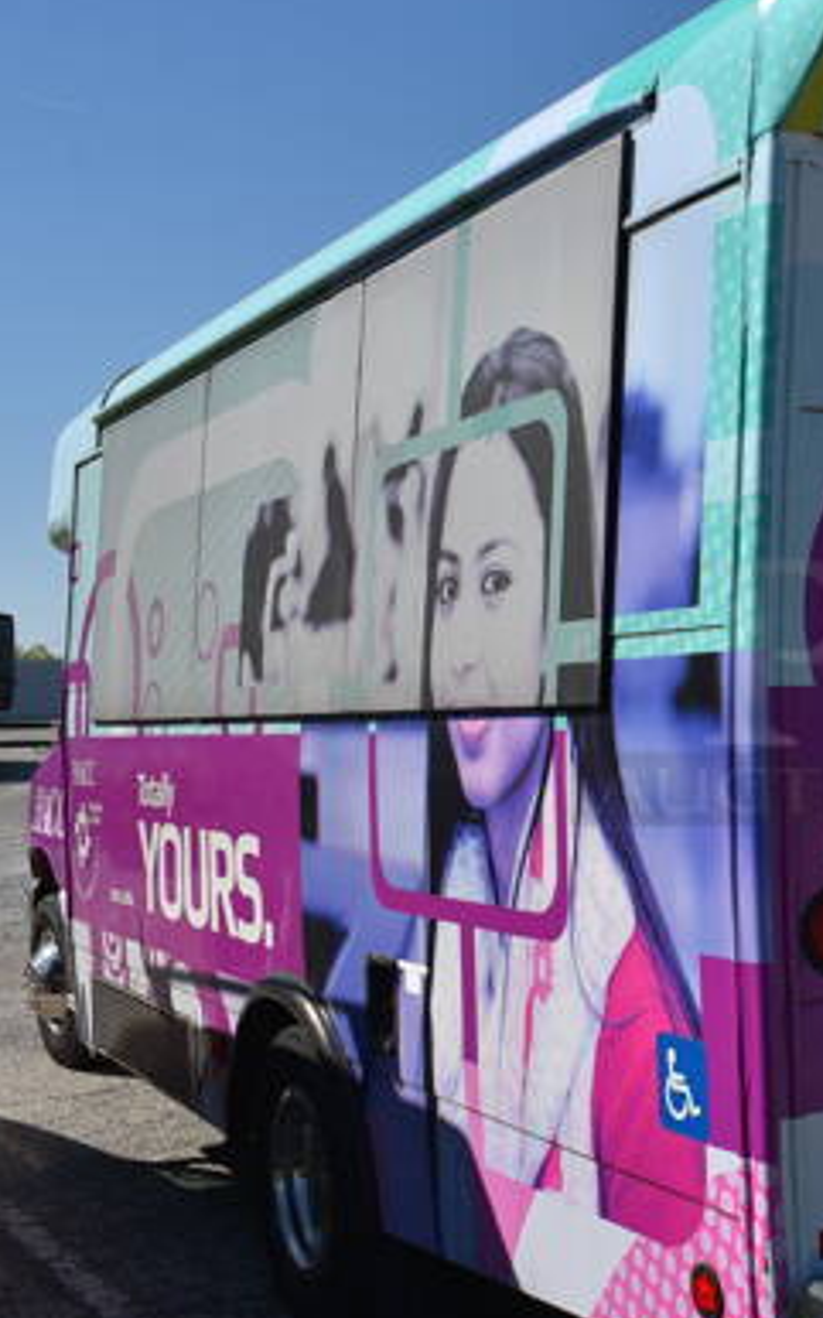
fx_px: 1825
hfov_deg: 23.5
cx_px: 953
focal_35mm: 51
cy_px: 645
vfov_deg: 39.7
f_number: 10
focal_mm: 21
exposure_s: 1/400
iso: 100
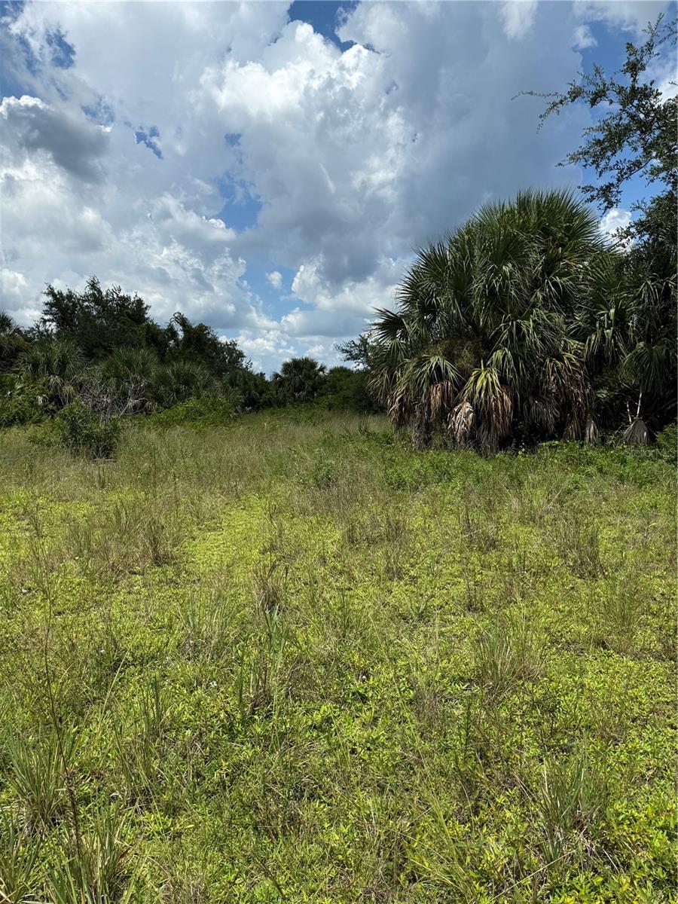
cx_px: 339
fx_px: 627
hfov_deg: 56.8
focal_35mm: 24
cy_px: 452
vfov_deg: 71.6
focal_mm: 6.76
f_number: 1.78
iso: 80
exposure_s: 1/6711
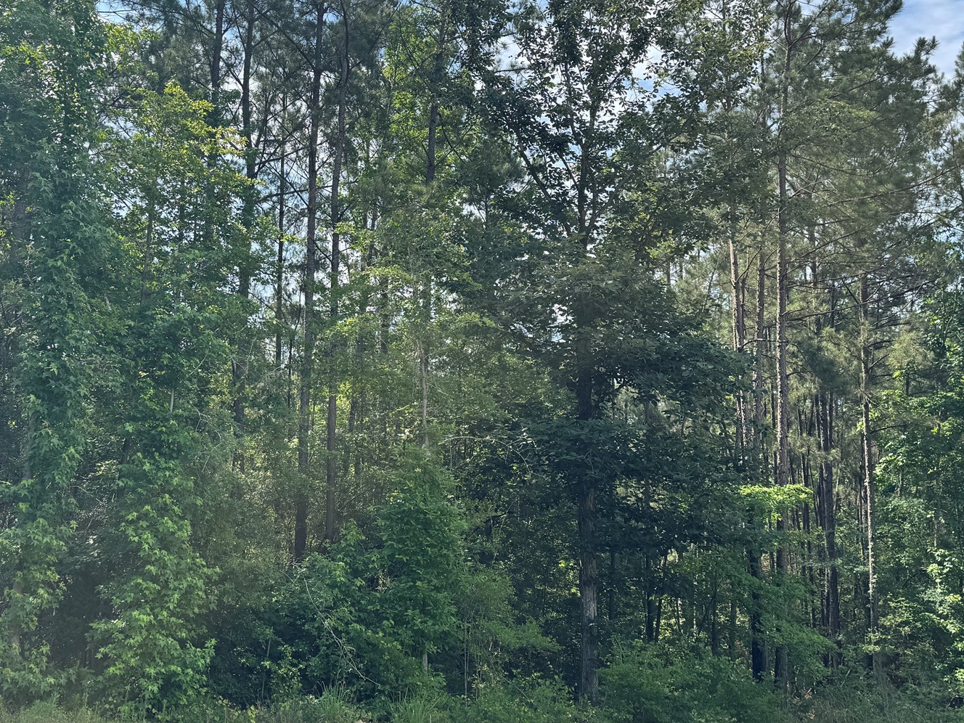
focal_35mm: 37
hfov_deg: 49.7
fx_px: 1030
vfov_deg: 38.6
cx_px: 372
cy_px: 301
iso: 80
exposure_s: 1/1869
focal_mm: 6.76
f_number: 1.78
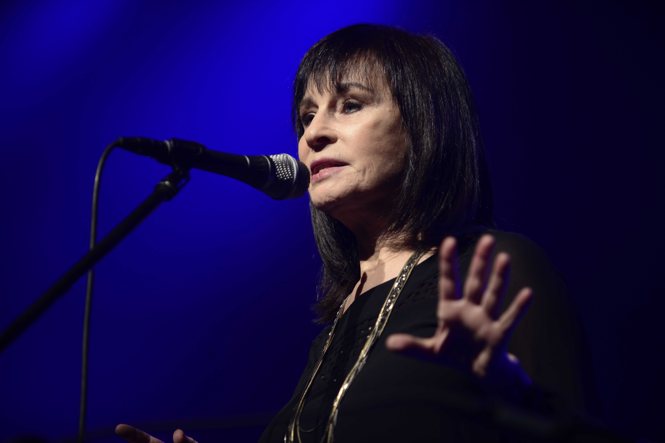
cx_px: 333
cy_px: 222
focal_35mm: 181
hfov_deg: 11.4
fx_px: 3343
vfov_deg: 7.6
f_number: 2.8
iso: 1250
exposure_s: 1/250
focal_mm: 180
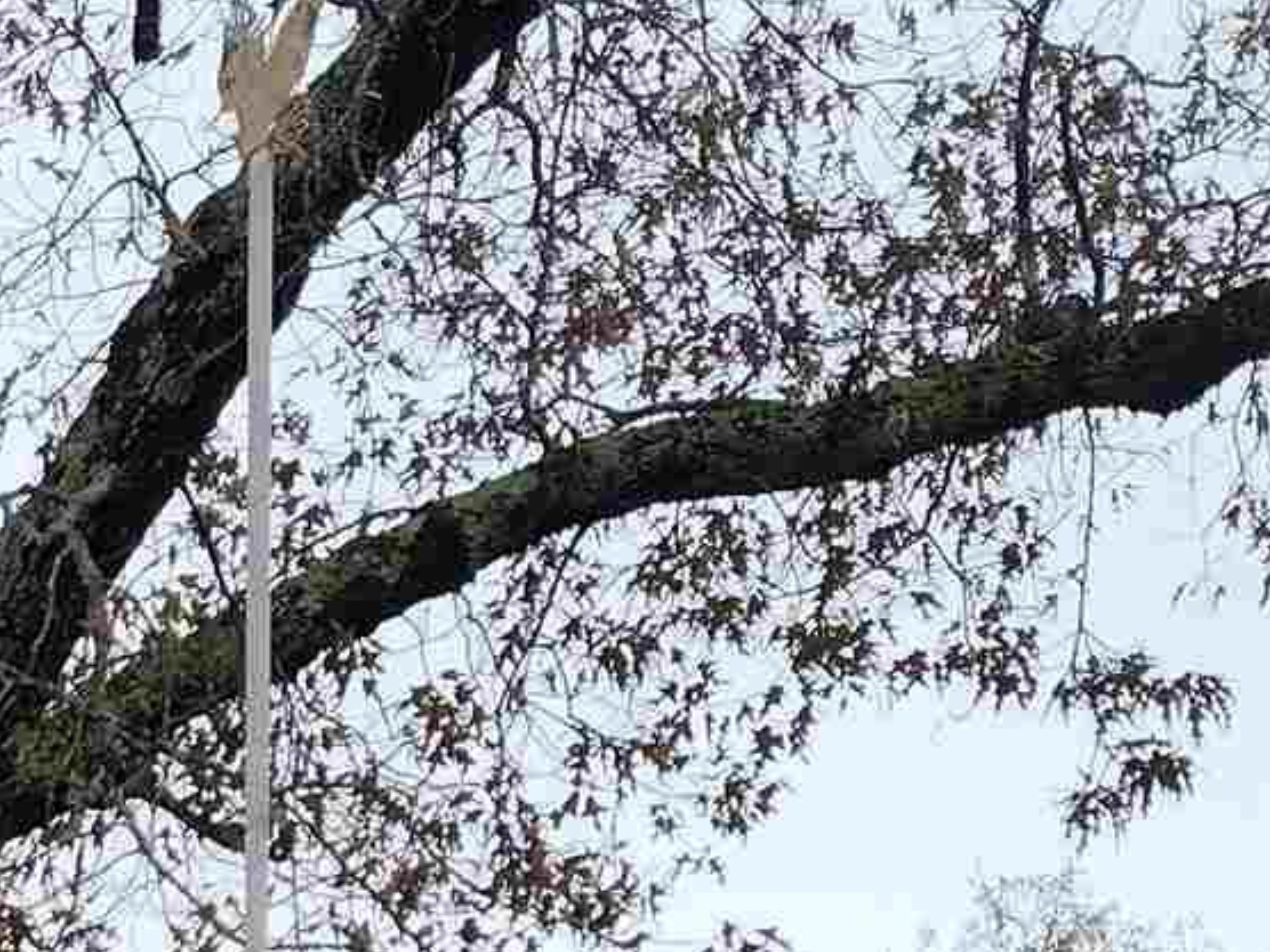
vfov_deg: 10.1
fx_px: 4659
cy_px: 2354
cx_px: -1263
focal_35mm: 127
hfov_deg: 13.4
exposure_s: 1/571
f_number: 1.8
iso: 20
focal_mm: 5.4
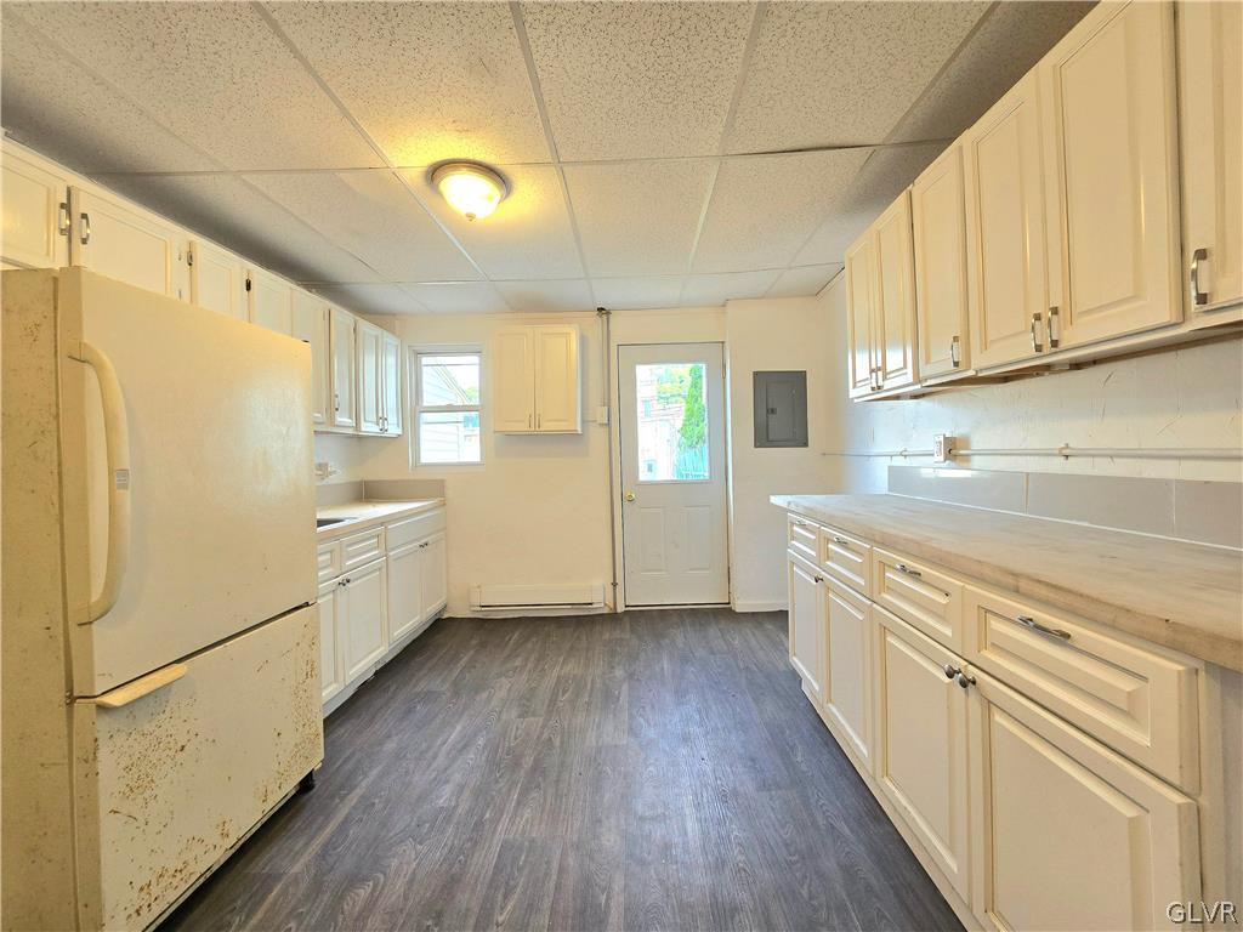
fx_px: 467
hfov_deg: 106.2
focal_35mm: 13
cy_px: 466
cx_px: 622
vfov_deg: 89.9
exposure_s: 1/60.2
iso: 80
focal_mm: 2.2
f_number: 2.2
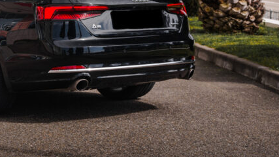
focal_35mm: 123
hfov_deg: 17.0
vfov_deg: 9.6
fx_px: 910
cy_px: -56
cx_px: -8
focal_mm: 49
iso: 100
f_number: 7.1
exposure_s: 1/160
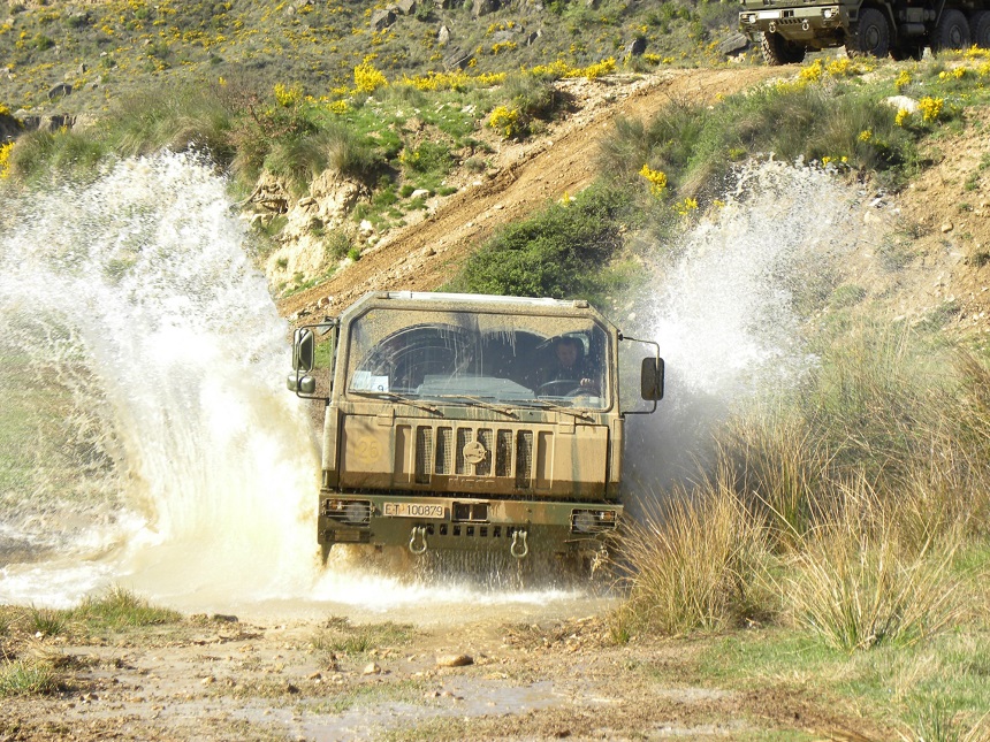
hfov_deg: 15.3
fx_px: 3689
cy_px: 371
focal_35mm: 129
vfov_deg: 11.5
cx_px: 495
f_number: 5
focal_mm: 23
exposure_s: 1/209
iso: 64
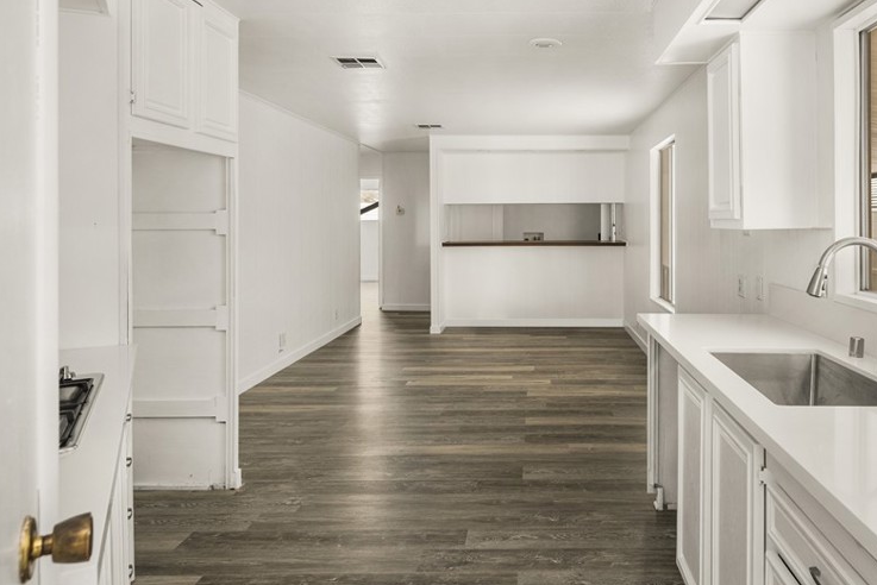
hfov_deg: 70.5
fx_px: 609
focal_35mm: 25
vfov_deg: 51.2
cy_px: 251
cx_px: 539
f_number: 5.6
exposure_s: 1/1.67
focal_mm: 18
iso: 100
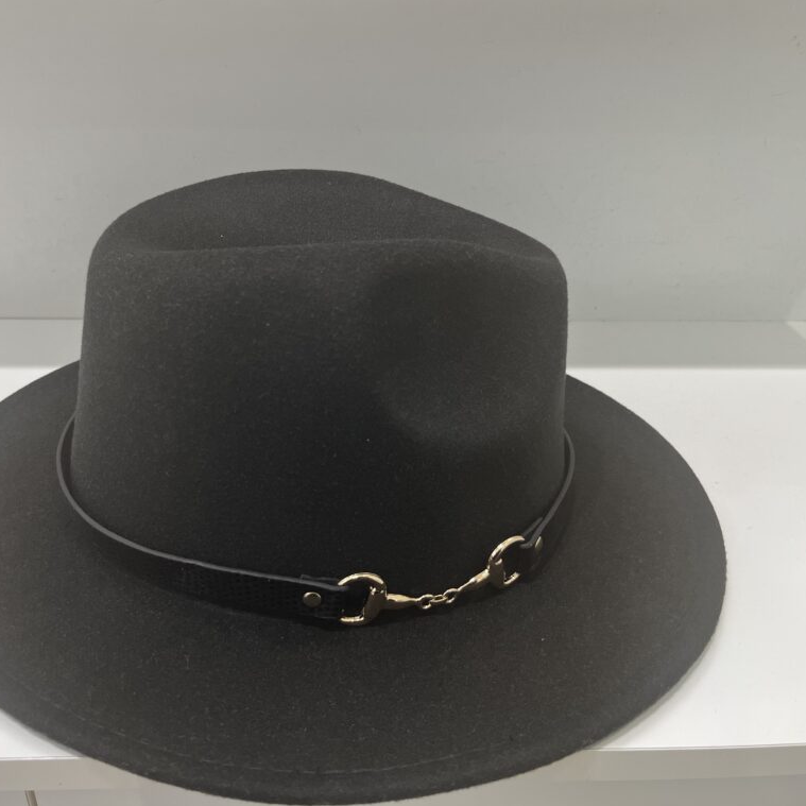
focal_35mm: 31
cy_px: 405
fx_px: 817
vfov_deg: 52.5
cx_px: 312
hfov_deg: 52.1
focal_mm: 5.1
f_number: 1.6
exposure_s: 1/120
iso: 100
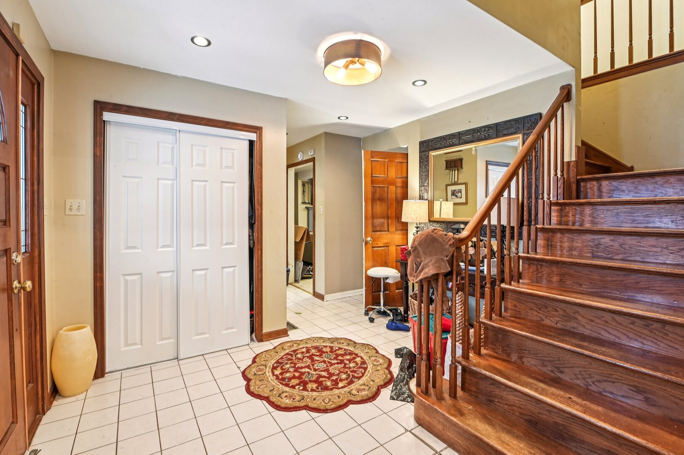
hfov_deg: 96.8
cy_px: 228
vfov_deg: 73.7
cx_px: 342
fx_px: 304
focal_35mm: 16
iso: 400
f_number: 13
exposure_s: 1
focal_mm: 16
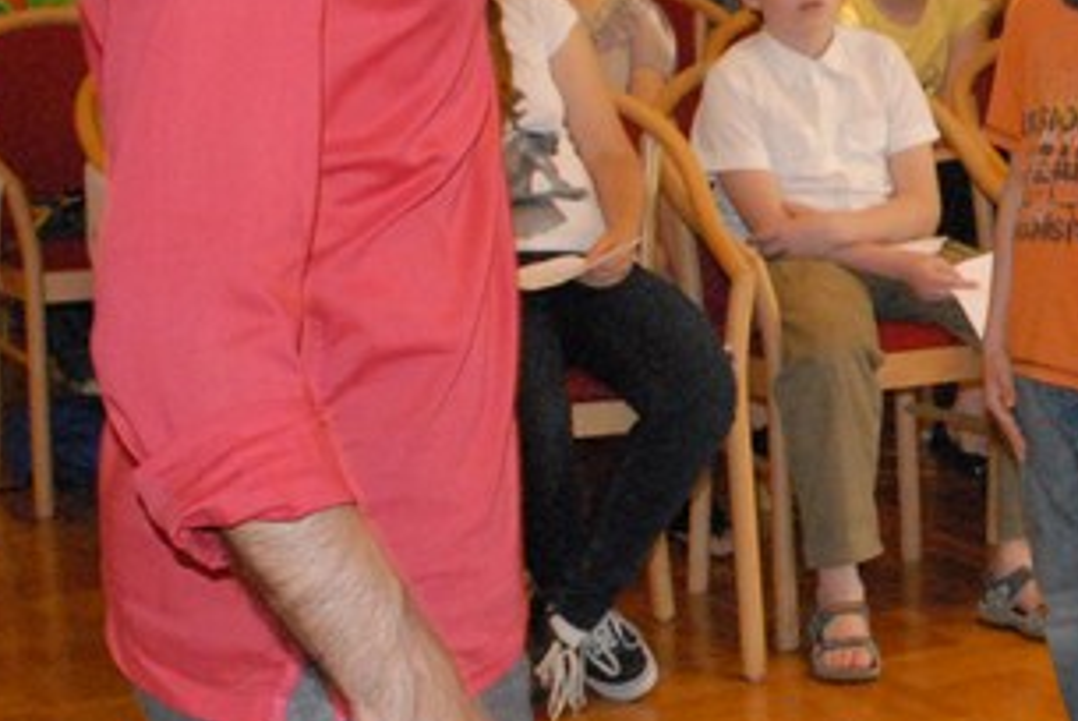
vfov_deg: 11.3
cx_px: 1530
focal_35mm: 121
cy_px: 175
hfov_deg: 15.8
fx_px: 3627
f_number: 8
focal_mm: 24
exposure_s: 1/60
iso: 1600
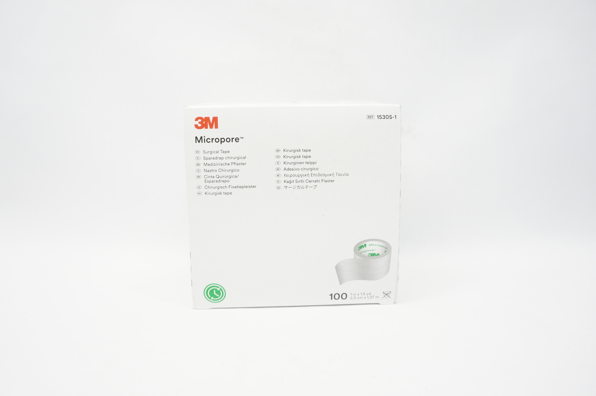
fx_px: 447
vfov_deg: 47.8
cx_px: 298
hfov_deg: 67.4
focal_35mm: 27
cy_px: 198
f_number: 4.5
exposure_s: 1/50
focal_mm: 18
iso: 400
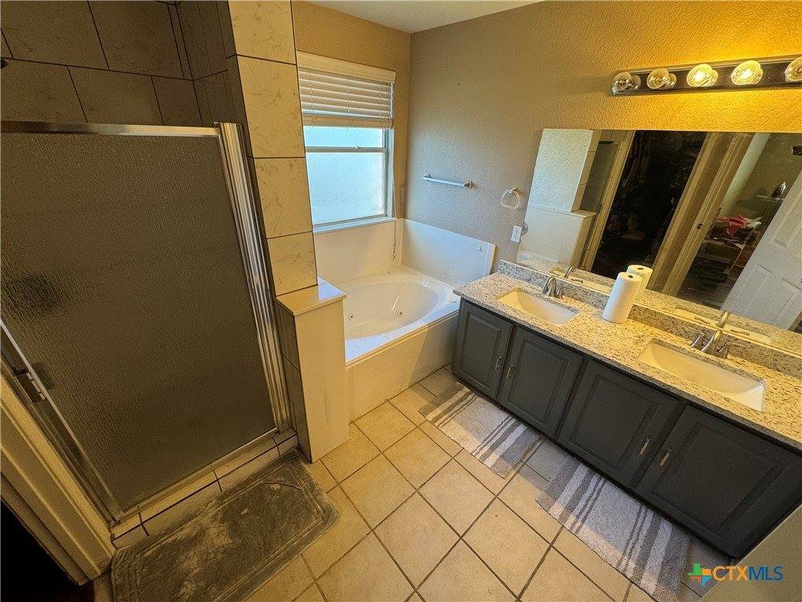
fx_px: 324
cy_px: 301
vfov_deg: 85.7
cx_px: 401
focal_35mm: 14
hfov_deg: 102.1
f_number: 2.2
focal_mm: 2.22
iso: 200
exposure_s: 1/60
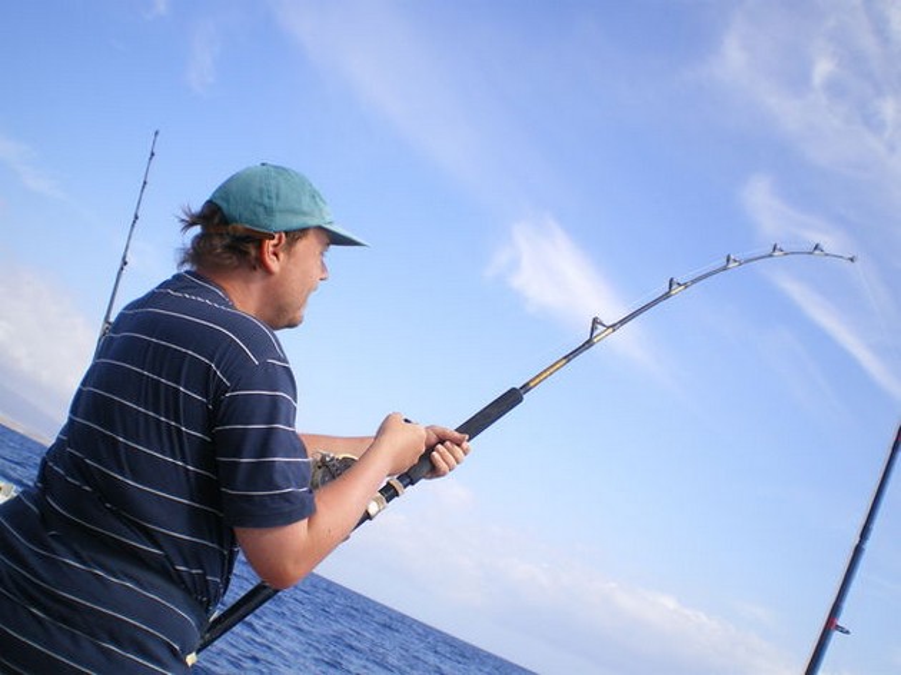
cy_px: 338
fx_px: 937
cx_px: 450
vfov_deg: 39.6
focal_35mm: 36
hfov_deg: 51.4
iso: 50
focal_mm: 6.3
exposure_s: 1/320
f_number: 4.6
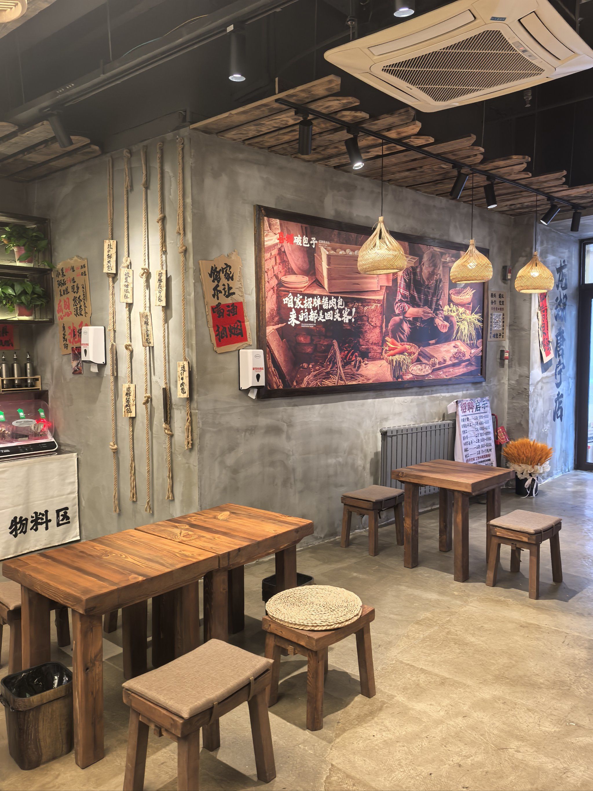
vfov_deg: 65.3
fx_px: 617
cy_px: 396
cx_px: 296
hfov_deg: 51.4
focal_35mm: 27
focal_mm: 6.98
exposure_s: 1/909
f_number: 1.4
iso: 1250
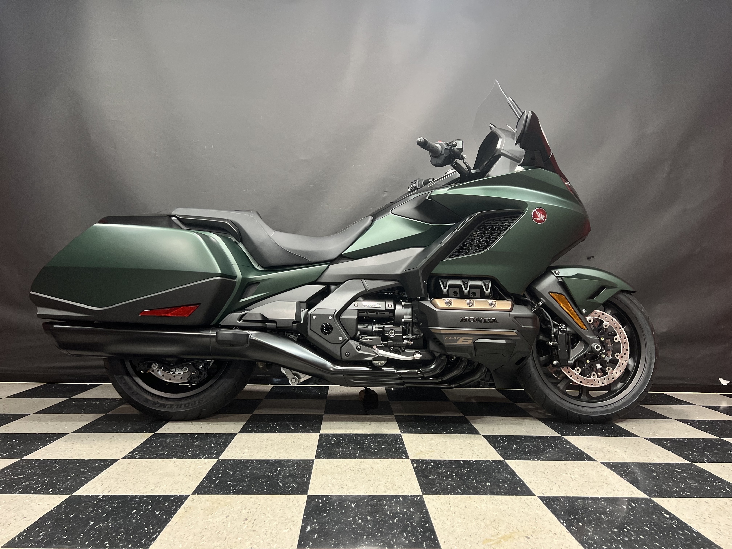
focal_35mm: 26
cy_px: 274
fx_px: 550
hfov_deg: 67.3
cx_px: 366
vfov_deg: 53.1
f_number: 1.5
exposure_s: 1/40
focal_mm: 5.7
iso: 400
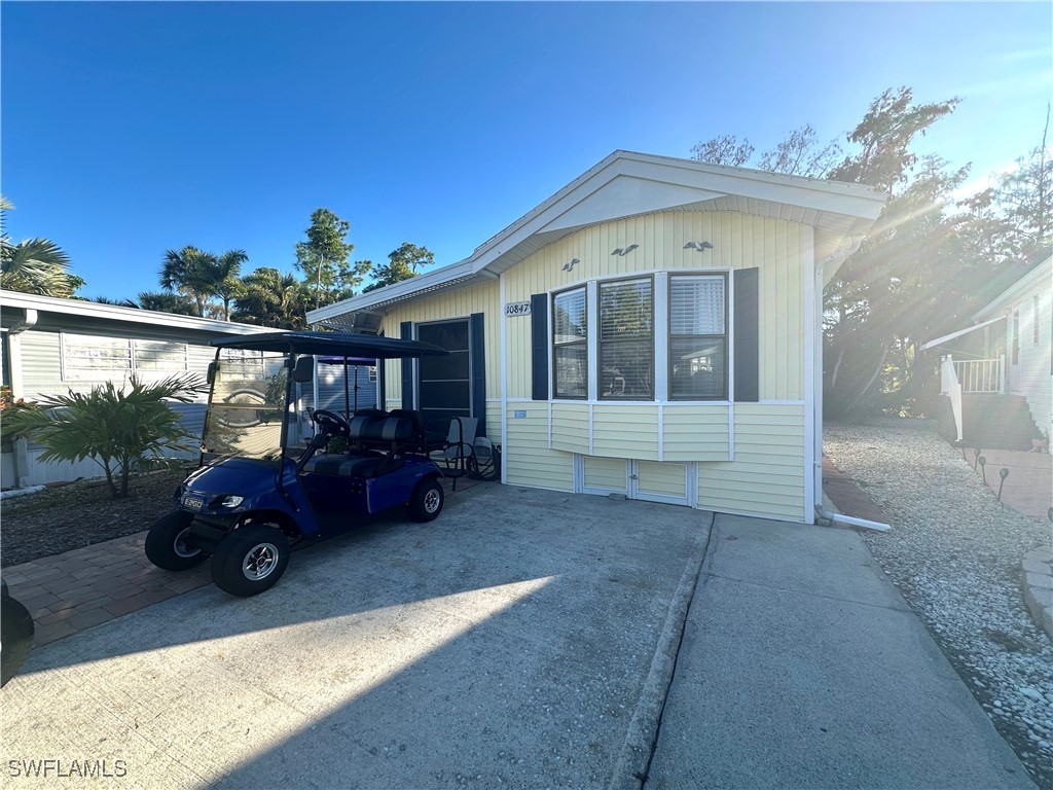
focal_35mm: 14
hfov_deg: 102.1
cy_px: 395
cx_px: 526
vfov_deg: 85.7
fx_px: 426
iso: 40
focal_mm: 2.22
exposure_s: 1/543
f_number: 2.2
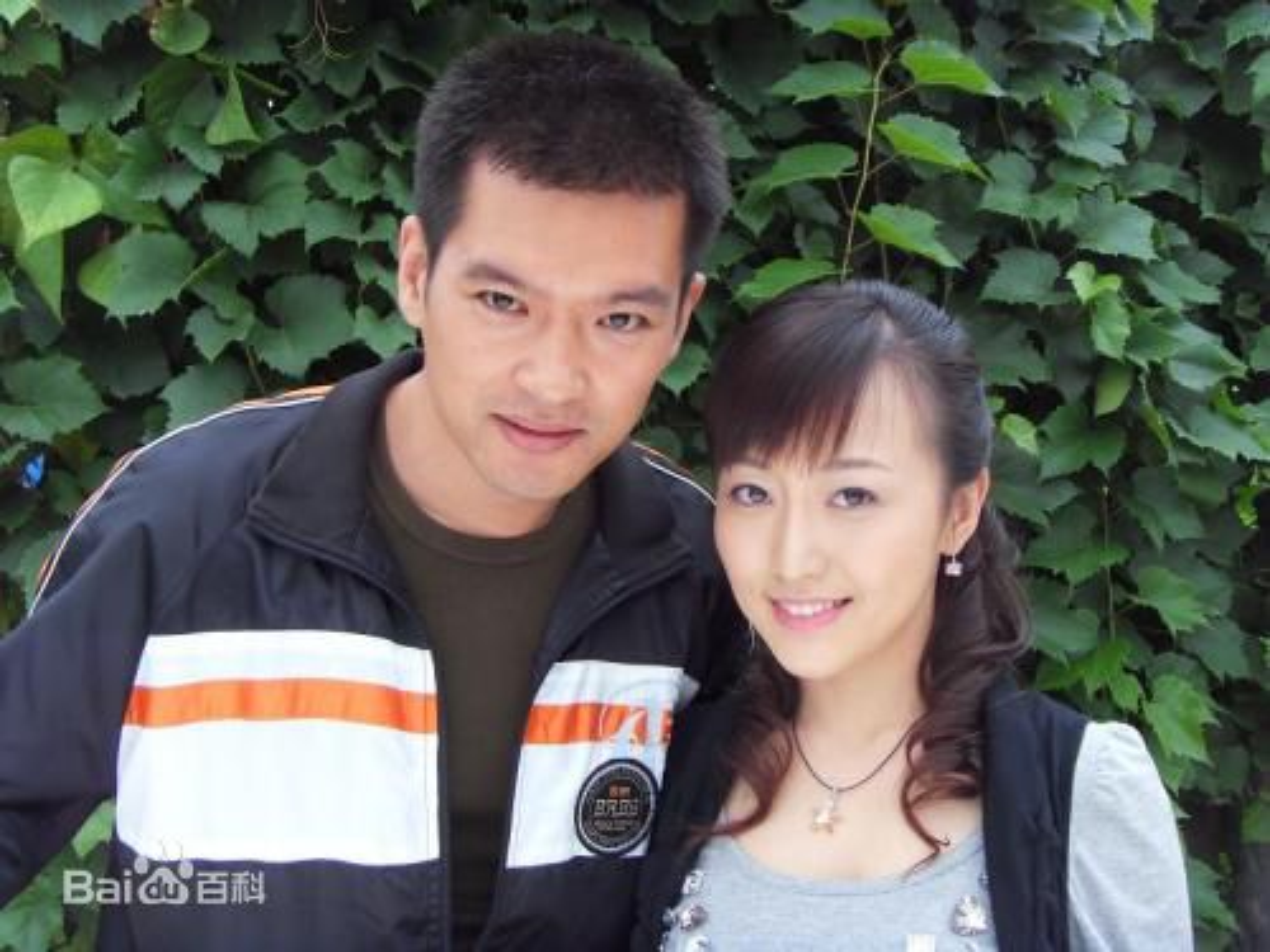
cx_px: 635
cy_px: 476
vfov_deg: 36.8
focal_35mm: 39
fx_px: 1431
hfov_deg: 47.9
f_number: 3.5
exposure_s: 1/45
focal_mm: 6.6
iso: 100
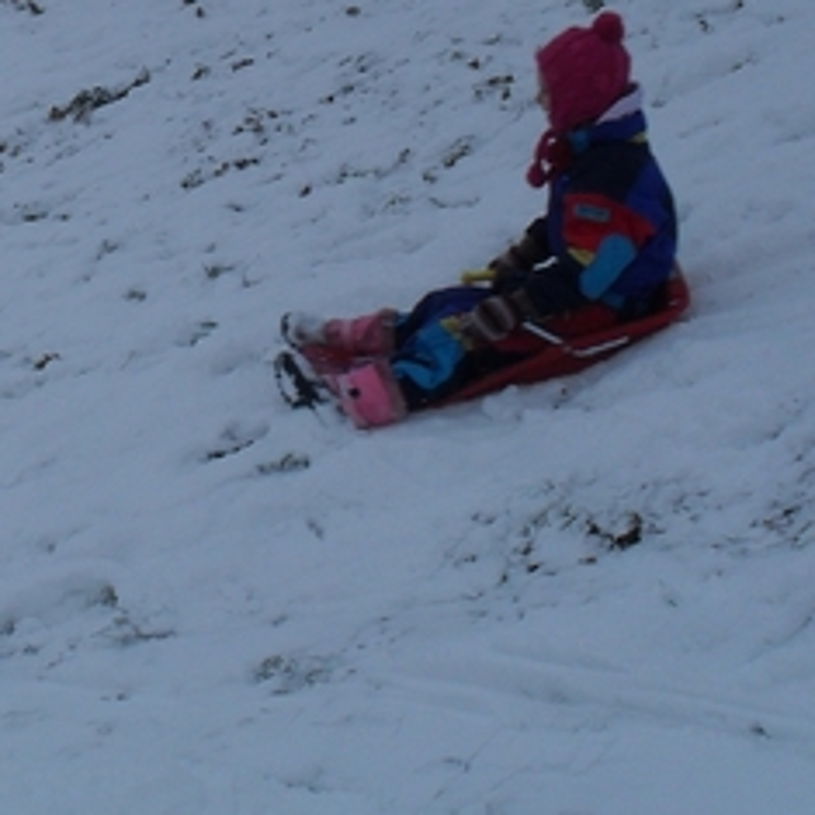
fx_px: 2104
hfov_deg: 21.6
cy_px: 128
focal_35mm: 79
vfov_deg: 21.6
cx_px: 153
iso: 100
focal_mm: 6.3
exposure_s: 1/180
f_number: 8.4
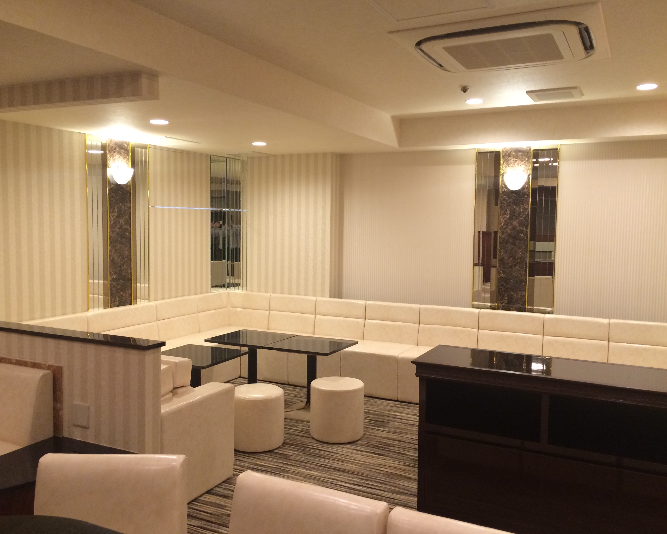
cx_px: 328
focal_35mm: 31
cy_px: 267
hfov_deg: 57.2
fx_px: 612
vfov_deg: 47.1
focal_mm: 4.15
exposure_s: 1/30
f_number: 2.2
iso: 160
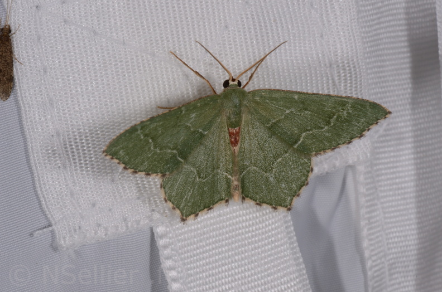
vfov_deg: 10.7
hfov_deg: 16.1
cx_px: 221
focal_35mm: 128
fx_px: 1562
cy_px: 146
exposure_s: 1/60
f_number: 32
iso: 100
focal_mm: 85
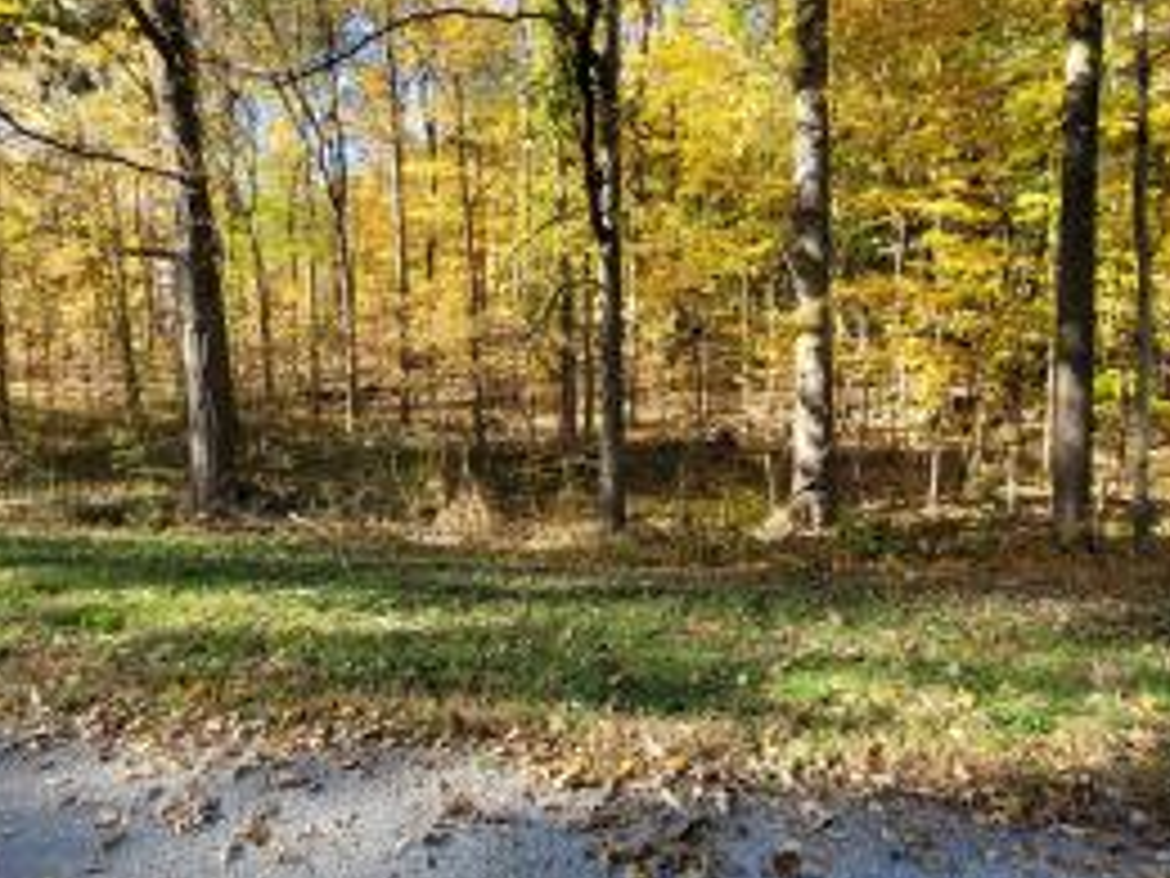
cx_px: 580
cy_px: 365
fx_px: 676
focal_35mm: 20
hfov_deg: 81.7
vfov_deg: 65.5
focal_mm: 1.74
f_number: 2.2
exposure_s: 1/183
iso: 40
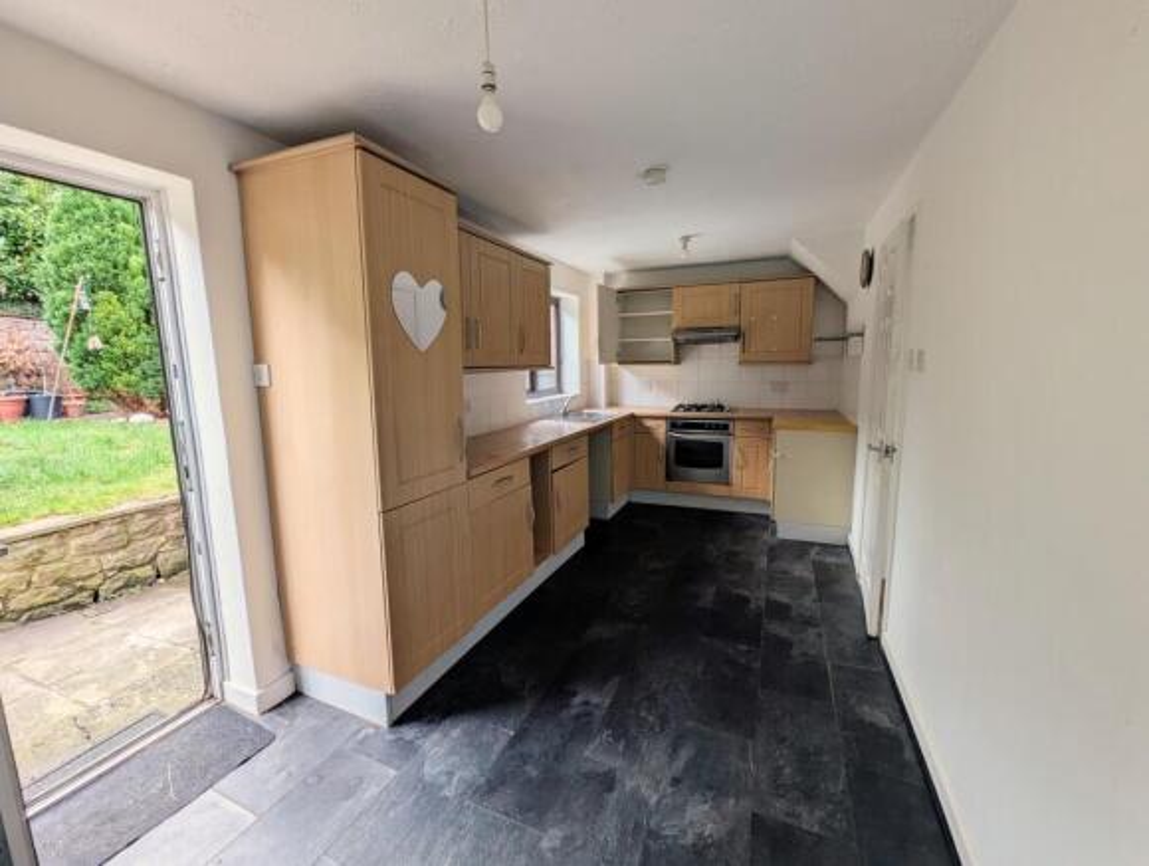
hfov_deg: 106.1
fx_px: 432
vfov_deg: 90.1
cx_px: 574
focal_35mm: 13
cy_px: 433
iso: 44
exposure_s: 1/83.2
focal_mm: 1.95
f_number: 2.2
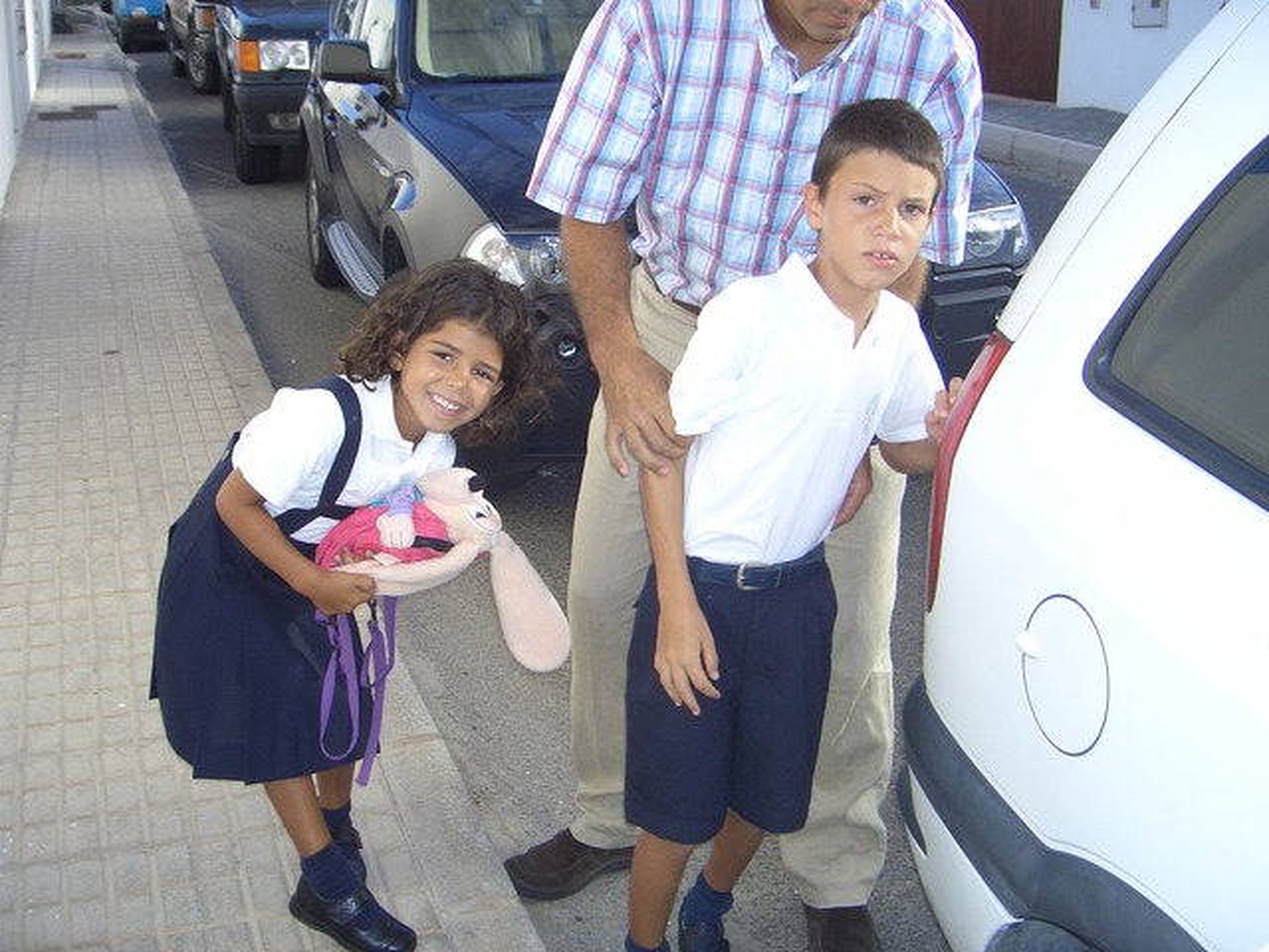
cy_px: 476
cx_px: 634
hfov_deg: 47.9
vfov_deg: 36.8
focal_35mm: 39
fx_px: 1430
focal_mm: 8
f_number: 2.8
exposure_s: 1/640
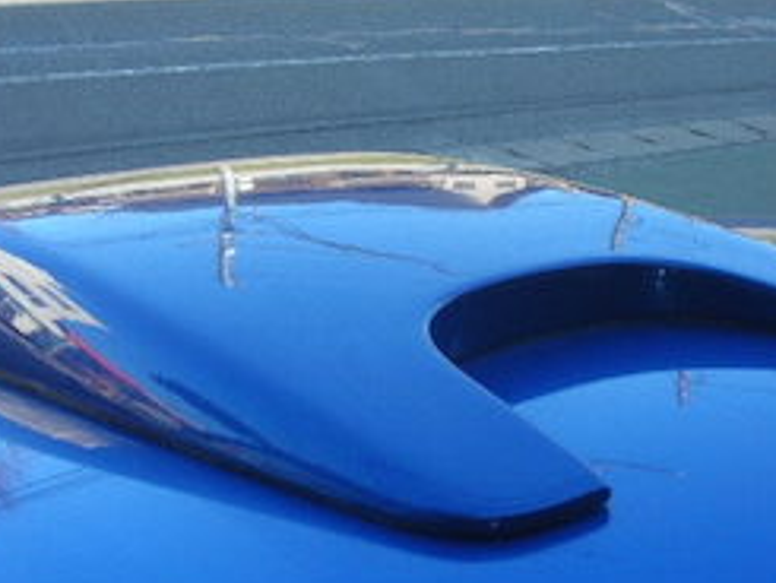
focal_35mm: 62
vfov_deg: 23.7
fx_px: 1391
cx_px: 488
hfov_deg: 31.0
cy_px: 263
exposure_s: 1/116
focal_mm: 7.8
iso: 64
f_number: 4.8
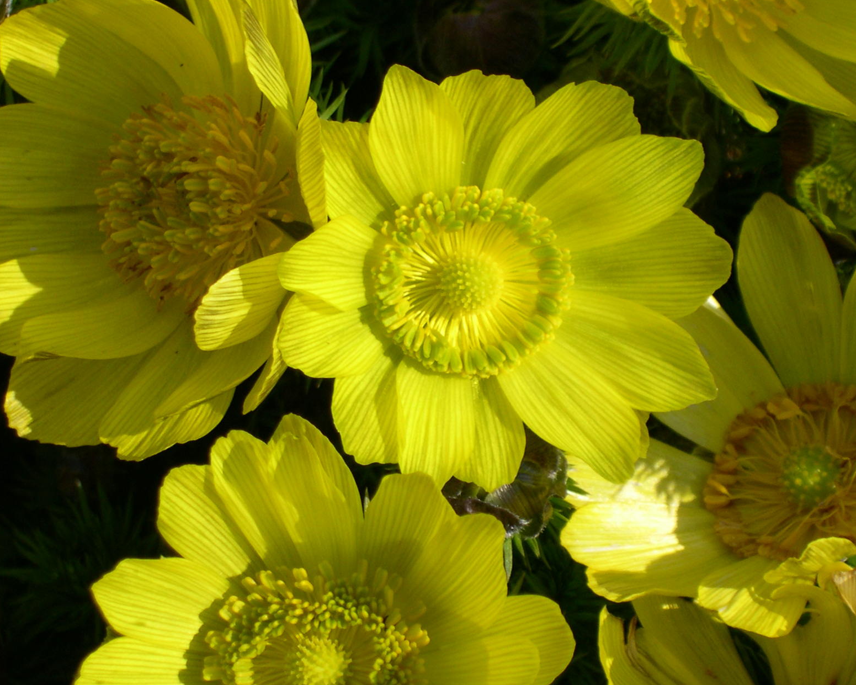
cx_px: 507
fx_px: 4130
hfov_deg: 11.8
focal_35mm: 163
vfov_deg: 9.5
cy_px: 273
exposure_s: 1/632
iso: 100
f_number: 4.9
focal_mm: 24
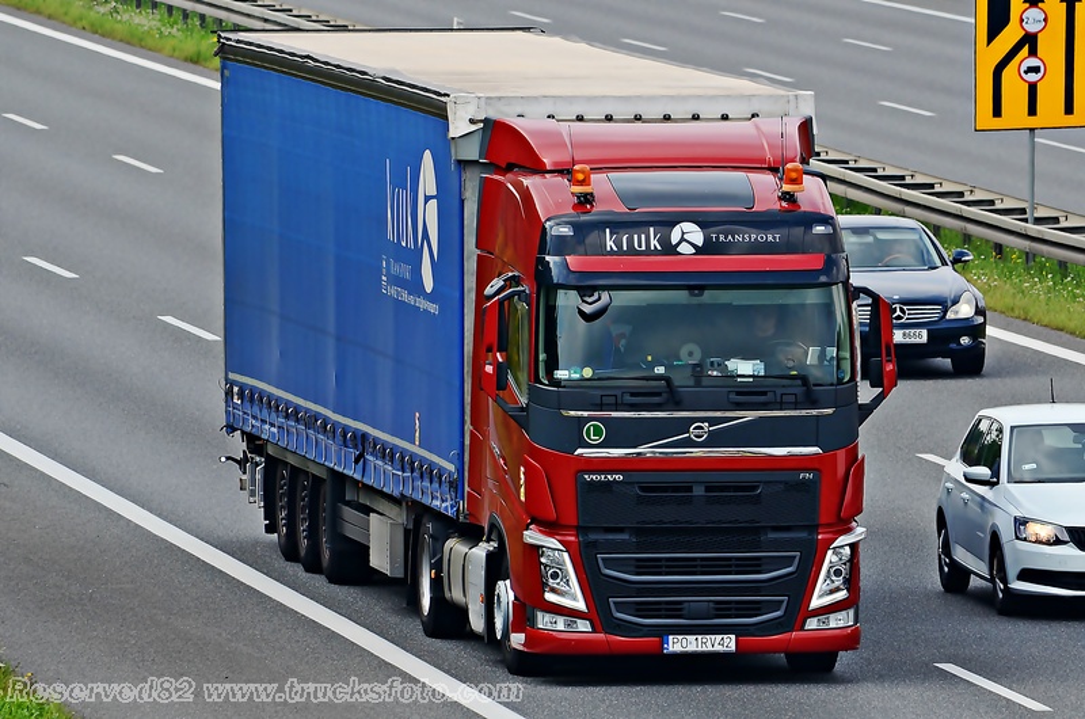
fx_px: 13535
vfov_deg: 3.0
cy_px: 360
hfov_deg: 4.6
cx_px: 542
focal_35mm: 450
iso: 320
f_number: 8
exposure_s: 1/640
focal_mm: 300
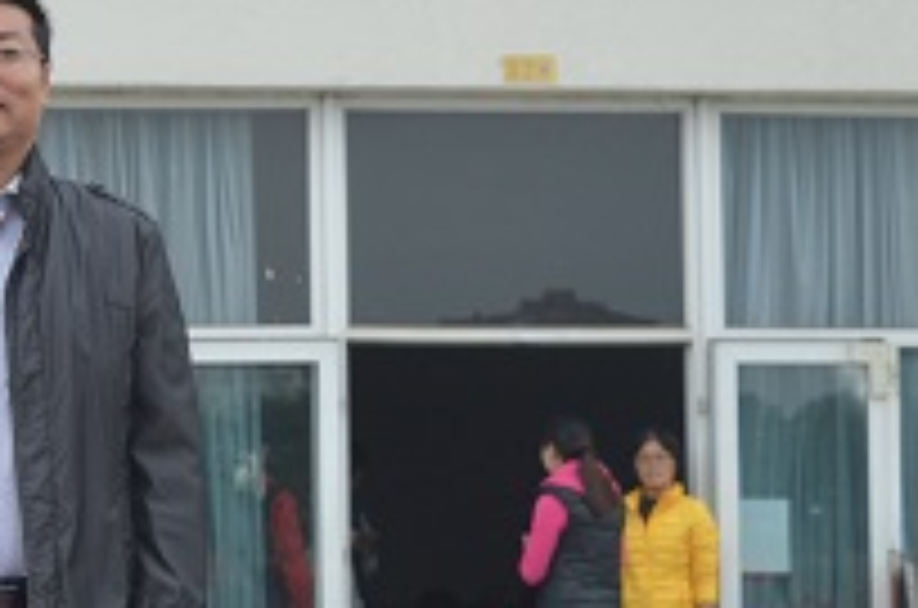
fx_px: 4274
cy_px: 437
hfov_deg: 11.9
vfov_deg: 8.1
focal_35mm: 168
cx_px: -342
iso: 400
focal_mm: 38
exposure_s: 1/125
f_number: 5.6
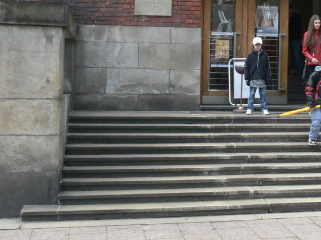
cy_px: -12
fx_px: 742
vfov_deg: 17.9
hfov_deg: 23.1
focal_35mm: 80
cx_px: 347
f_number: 5.6
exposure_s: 1/125
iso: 100
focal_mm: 7.4
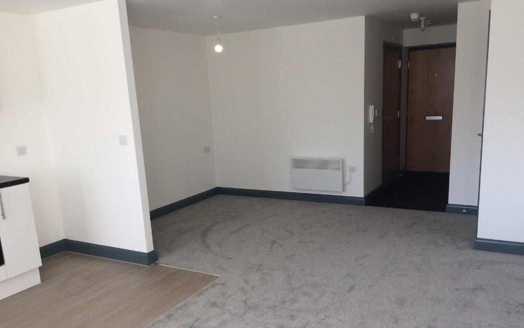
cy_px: 194
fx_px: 443
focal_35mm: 31
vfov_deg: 40.5
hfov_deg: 61.2
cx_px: 262
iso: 32
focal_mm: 4.15
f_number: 2.2
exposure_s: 1/133
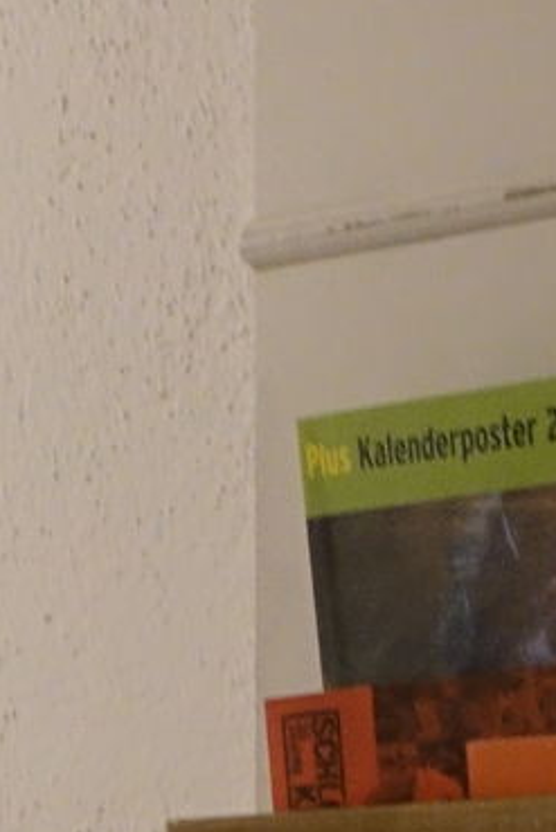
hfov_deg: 8.4
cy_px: 1776
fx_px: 3749
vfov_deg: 11.2
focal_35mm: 162
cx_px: 646
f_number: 2.8
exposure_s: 1/25
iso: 800
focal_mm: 8.99
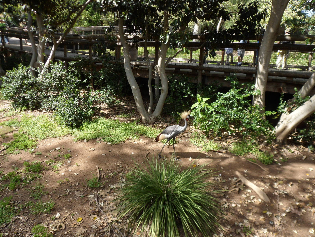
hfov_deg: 58.4
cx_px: 158
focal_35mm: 31
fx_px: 282
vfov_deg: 45.4
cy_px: 118
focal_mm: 5.3
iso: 80
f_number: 3.5
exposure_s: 1/250
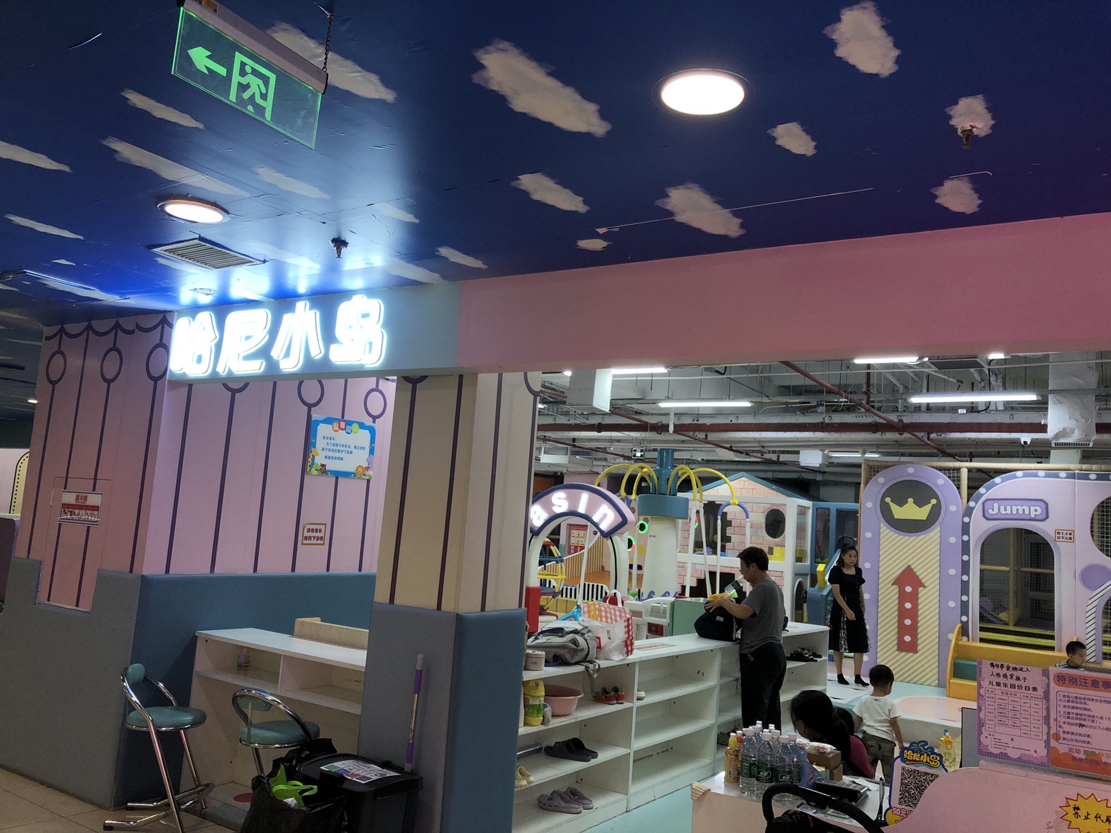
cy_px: 416
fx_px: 899
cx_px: 556
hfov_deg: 63.4
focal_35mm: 28
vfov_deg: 49.7
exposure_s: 1/100
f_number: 1.8
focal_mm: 4
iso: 25
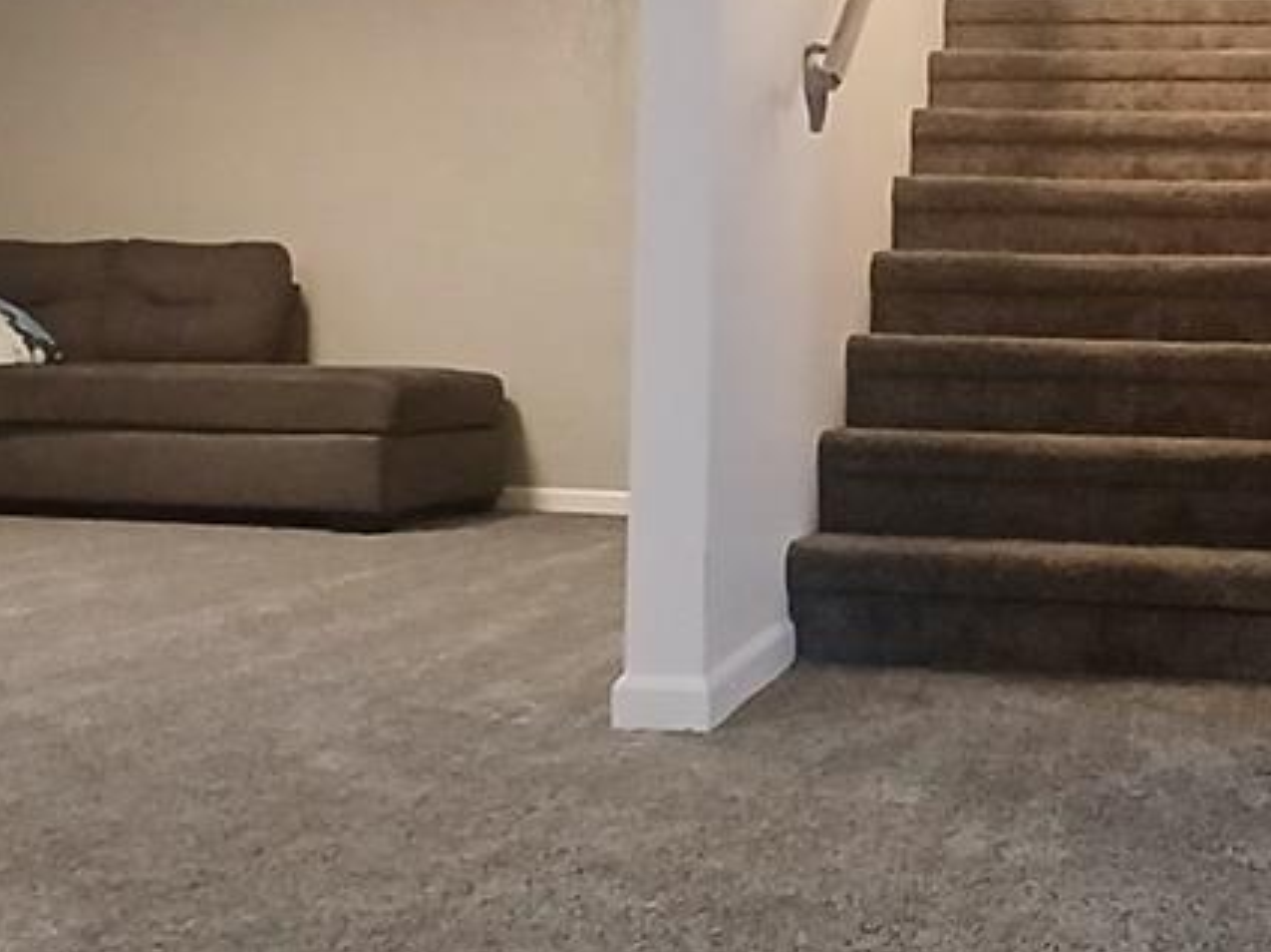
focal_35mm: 41
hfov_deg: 43.9
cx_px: 990
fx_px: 1504
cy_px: 439
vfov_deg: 35.1
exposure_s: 1/30
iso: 400
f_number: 2.2
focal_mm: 1.4
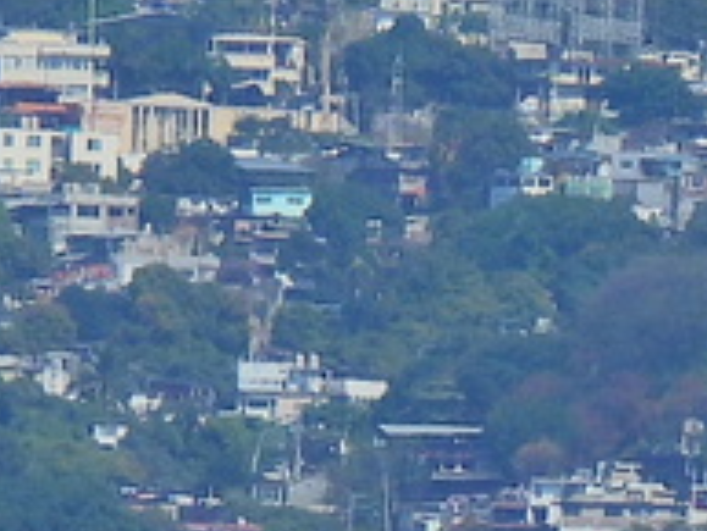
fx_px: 43265
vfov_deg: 0.7
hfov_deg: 0.9
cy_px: 1077
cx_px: 1700
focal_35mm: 2117
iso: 100
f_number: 5
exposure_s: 1/1600
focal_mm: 57.1
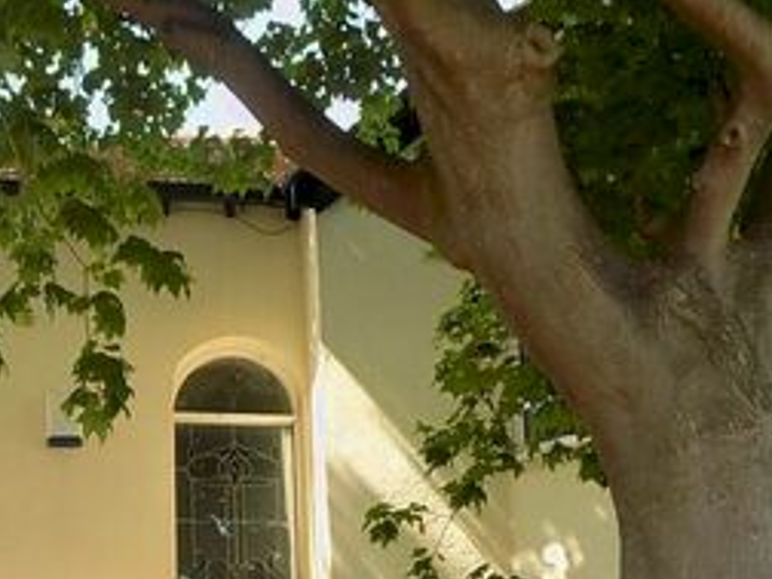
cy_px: 703
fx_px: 1427
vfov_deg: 21.3
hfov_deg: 29.1
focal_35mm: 64
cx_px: 83
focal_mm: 4
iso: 80
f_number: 3.1
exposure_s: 1/160
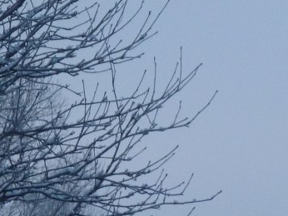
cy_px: 195
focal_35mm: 435
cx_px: 327
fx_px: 3622
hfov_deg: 4.5
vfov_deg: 3.4
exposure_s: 1/400
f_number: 4.5
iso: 320
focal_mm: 24.1
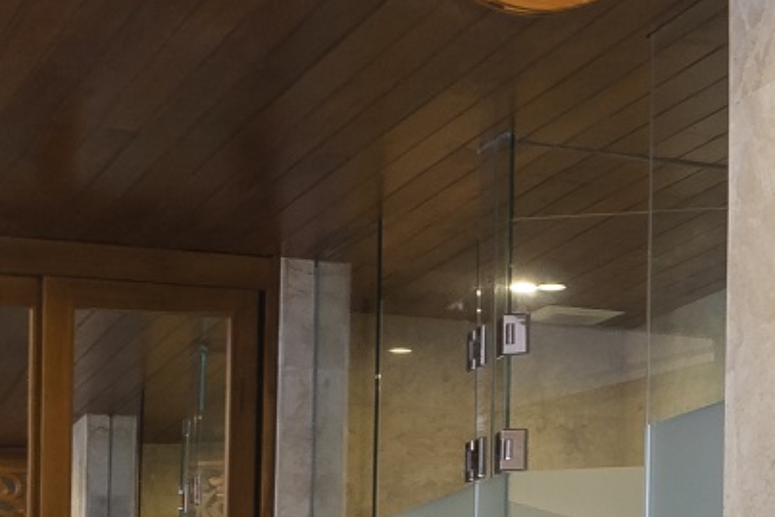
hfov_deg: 15.8
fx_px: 2476
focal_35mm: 115
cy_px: 810
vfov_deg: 11.4
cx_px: 1275
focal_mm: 16
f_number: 8
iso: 400
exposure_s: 1/6
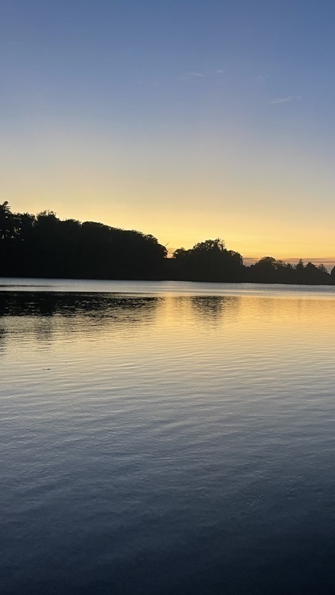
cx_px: 395
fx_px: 600
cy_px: 299
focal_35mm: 38
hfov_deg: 27.6
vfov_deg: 52.8
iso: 125
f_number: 1.6
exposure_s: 1/67
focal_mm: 4.2
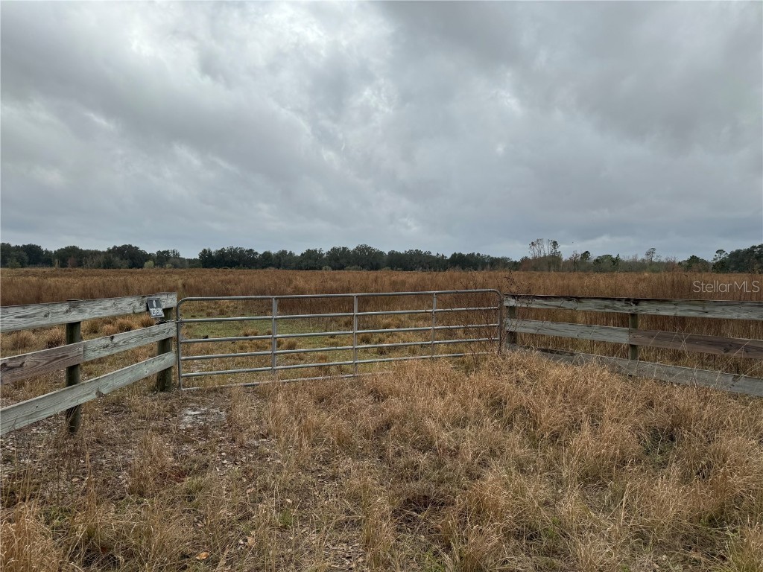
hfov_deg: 71.6
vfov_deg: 56.8
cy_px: 286
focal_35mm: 24
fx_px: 529
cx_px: 382
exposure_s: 1/4950
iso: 80
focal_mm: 6.86
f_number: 1.78
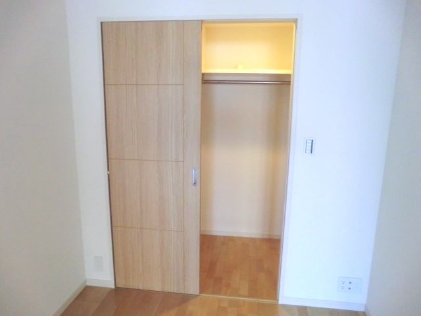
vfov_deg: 56.8
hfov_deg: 71.6
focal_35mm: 24
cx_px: 210
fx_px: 292
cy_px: 158
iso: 500
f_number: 3.2
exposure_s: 1/60
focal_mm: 4.3
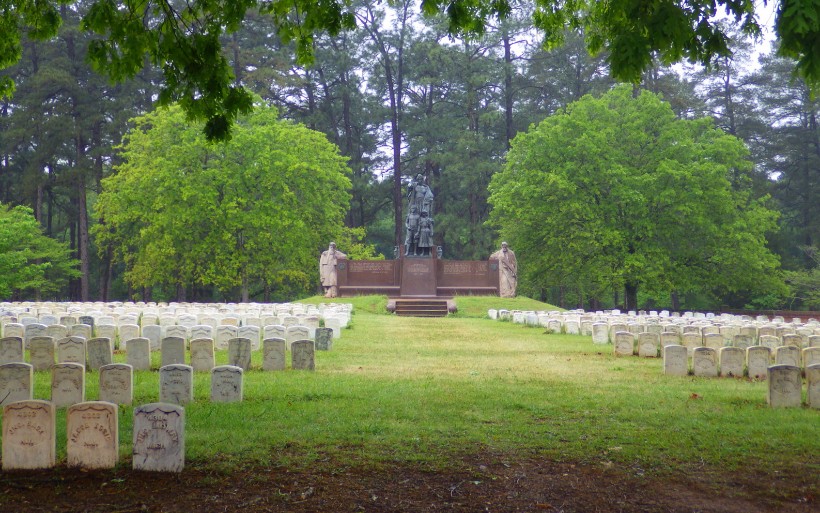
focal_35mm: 62
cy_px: 229
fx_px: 1386
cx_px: 411
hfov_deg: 33.0
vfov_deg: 21.0
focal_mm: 10.3
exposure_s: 1/80
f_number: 3.5
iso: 250
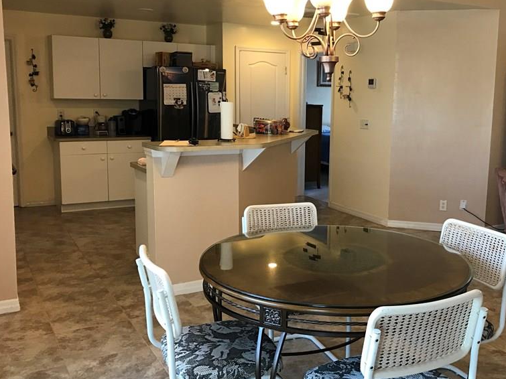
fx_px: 555
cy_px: 179
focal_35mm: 38
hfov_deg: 48.6
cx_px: 308
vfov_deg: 37.7
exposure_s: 1/17
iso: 40
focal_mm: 3.99
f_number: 1.8
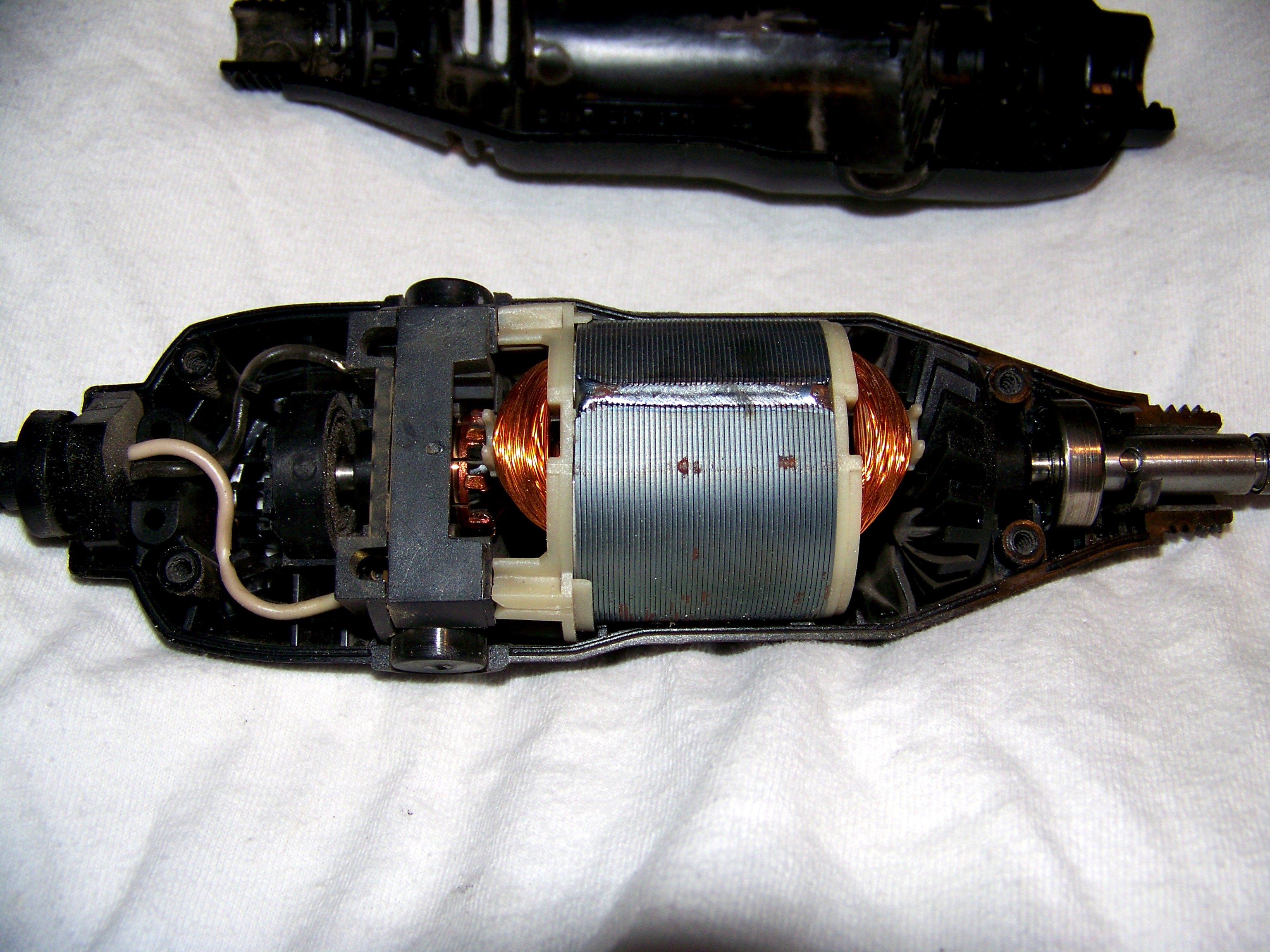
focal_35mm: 36
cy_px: 476
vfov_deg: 39.7
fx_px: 1321
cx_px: 635
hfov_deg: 51.4
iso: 64
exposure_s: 1/30
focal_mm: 5.85
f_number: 2.8
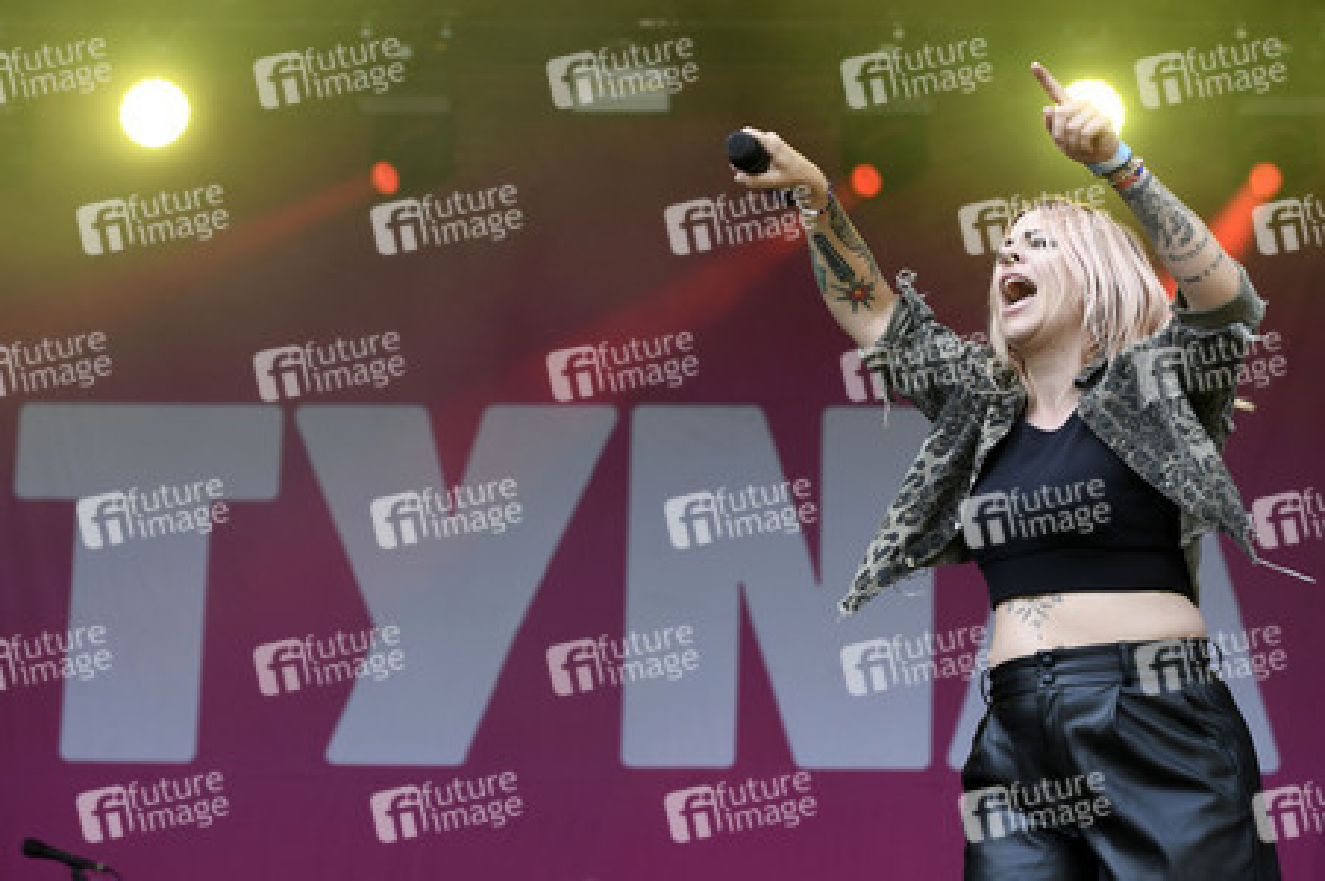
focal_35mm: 70
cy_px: 440
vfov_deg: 19.4
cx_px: 662
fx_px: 2574
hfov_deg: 28.9
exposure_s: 1/800
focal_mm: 70
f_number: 4
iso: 640
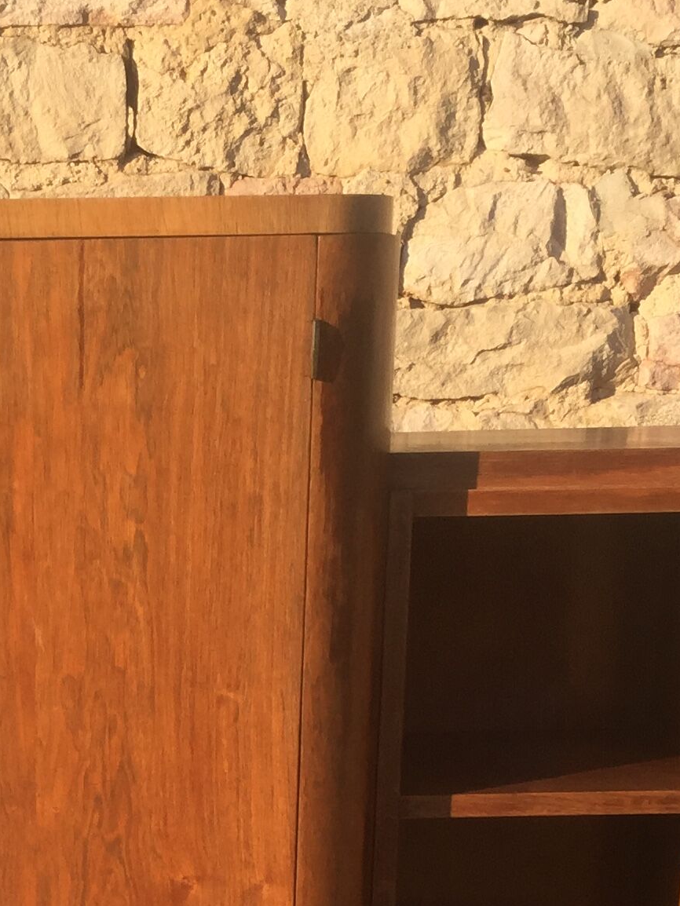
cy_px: 1090
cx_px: -22
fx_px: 2147
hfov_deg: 17.5
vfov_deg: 22.0
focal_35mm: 82
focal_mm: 4.15
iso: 32
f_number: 2.2
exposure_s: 1/860
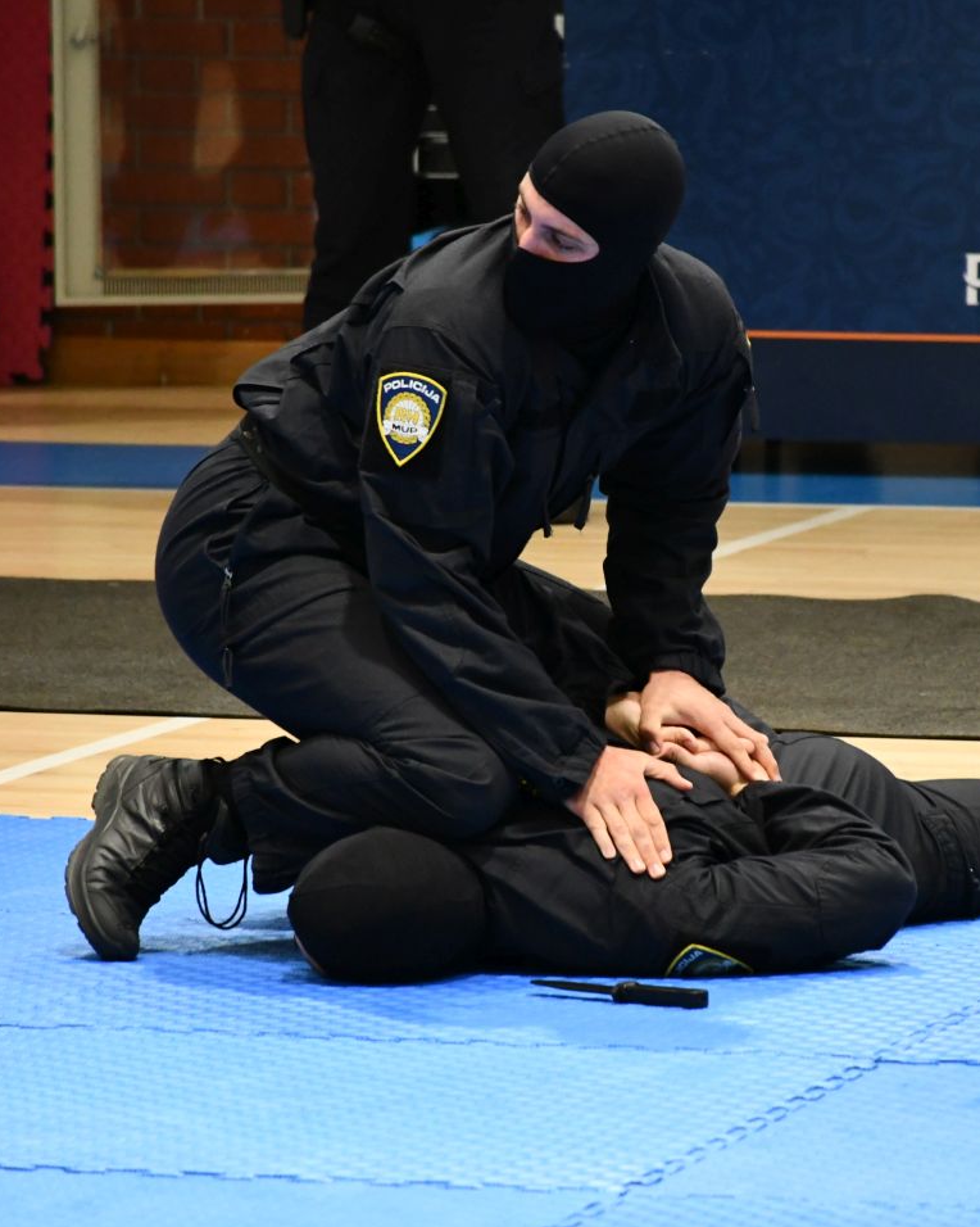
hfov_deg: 5.2
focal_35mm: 297
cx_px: 608
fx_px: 10775
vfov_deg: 6.5
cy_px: 615
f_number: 5.6
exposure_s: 1/160
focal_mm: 140
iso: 3200
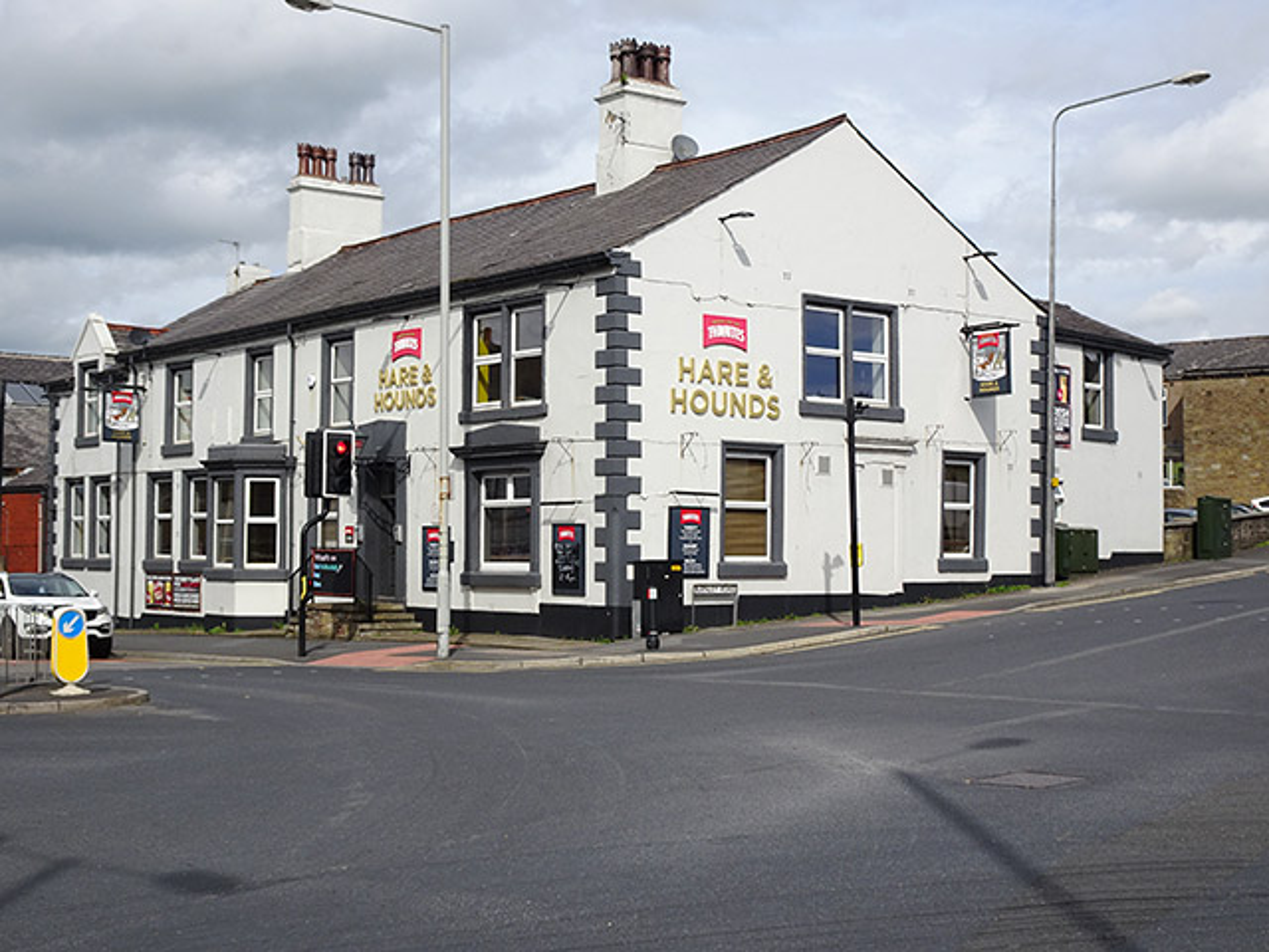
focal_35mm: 48
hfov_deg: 39.7
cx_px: 634
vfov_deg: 30.3
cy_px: 476
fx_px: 1760
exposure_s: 1/640
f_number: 4.5
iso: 80
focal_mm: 8.18
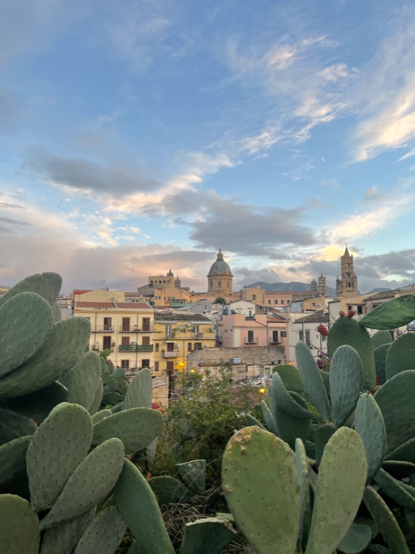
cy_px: 277
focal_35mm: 26
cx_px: 208
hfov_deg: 53.0
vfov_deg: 67.3
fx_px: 416
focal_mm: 5.1
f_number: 1.6
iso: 40
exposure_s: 1/158
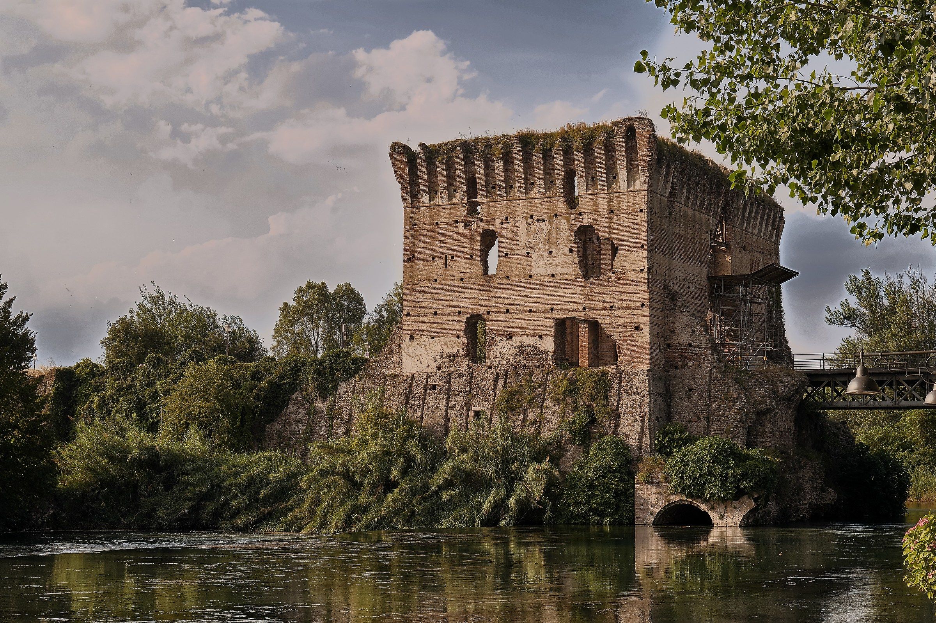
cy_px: 312
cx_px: 468
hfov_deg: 32.6
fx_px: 1598
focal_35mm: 62
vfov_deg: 22.1
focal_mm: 41
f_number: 9
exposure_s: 1/160
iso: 100
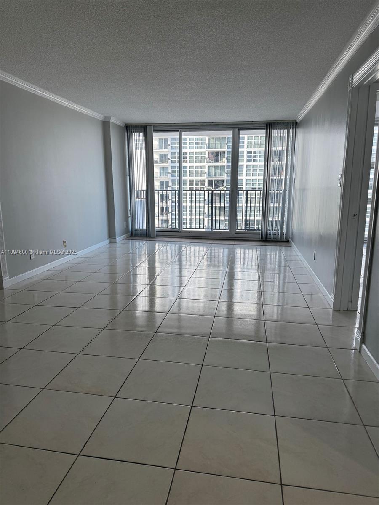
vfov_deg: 71.6
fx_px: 350
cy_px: 252
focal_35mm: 24
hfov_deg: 56.8
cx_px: 190
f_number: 1.78
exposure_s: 1/250
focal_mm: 6.76
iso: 100
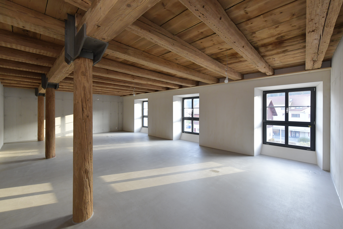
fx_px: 143
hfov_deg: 100.4
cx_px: 172
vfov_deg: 77.3
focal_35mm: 15
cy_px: 114
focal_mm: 15
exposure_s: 1/80
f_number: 6.3
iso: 1250
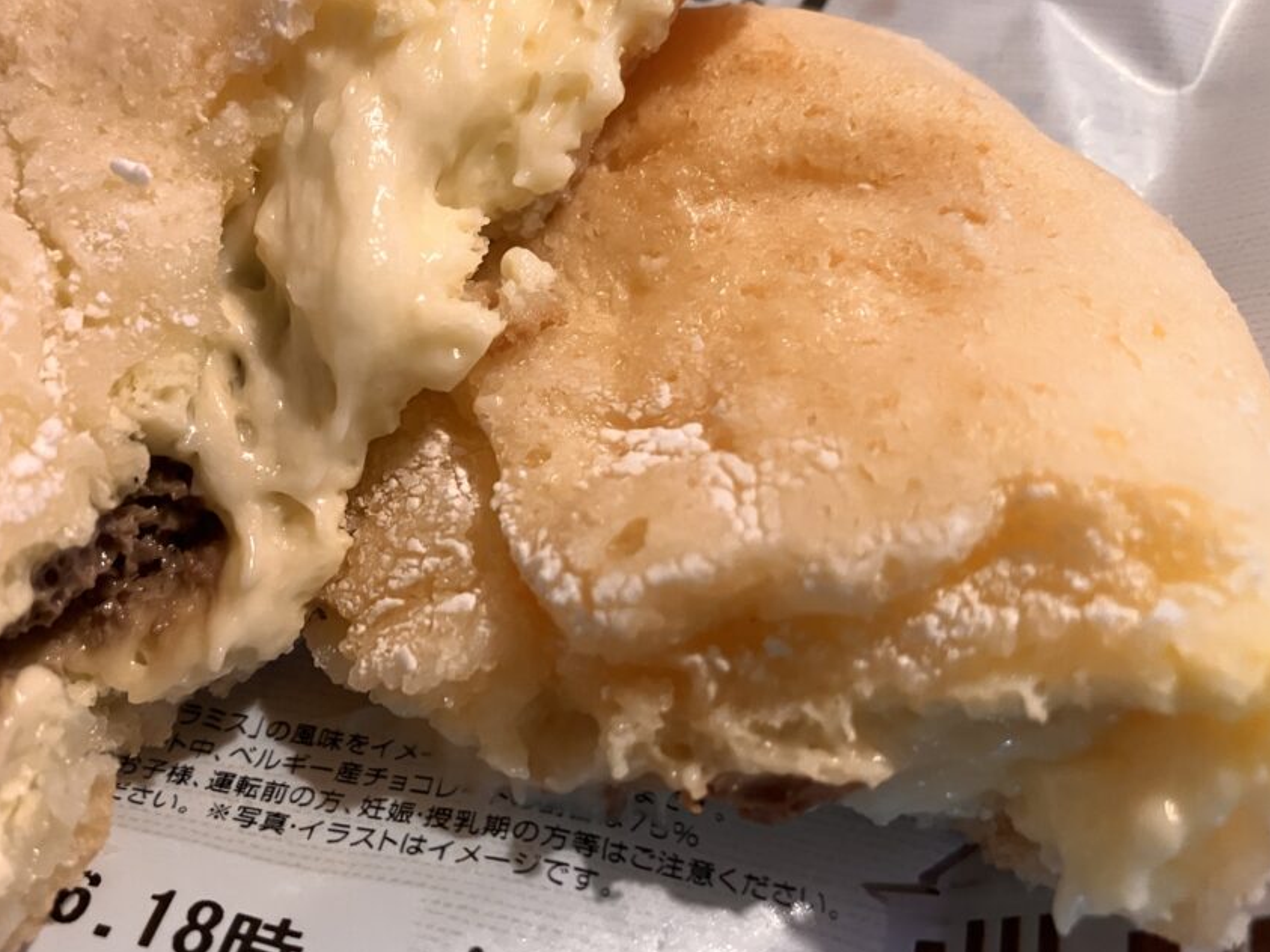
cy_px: 407
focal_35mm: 34
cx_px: 515
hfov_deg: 53.6
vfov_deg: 41.7
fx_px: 1247
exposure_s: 1/54
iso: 320
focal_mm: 3.99
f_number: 1.8
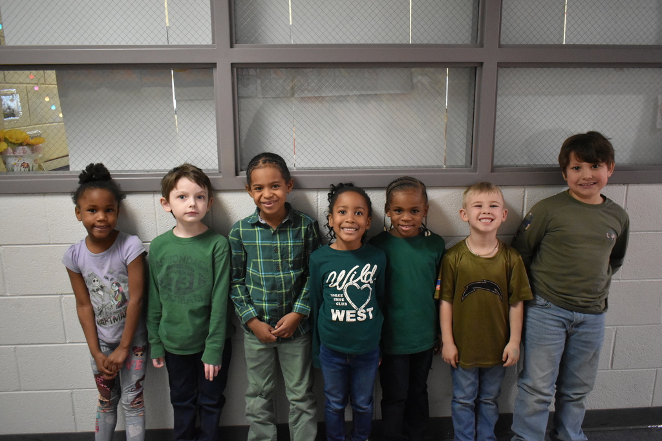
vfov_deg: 43.6
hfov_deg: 61.9
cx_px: 331
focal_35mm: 30
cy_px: 220
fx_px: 552
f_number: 3.5
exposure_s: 1/125
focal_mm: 20
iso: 4000
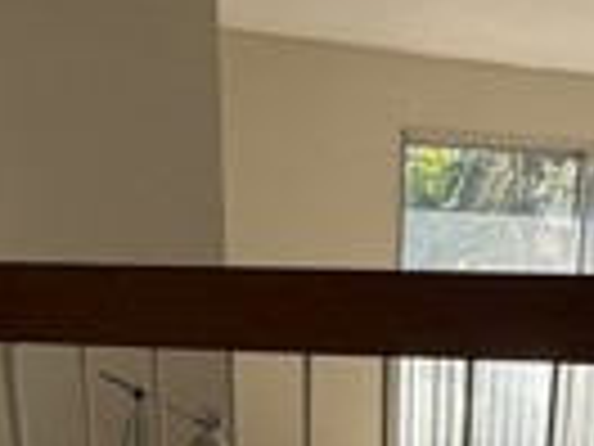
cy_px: 851
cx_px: 387
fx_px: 1167
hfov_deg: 28.4
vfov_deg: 16.9
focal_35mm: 68
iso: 64
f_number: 2.2
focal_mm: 2.22
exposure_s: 1/607
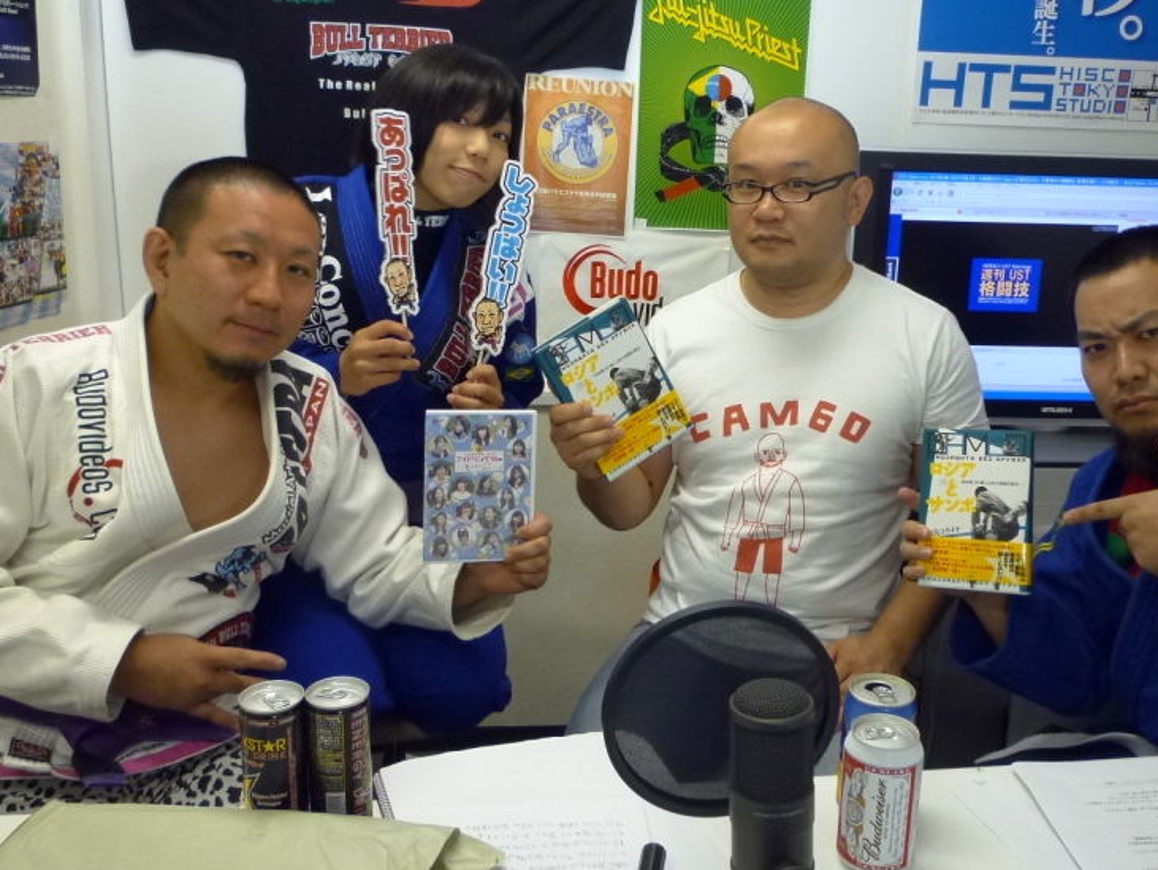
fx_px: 1171
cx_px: 672
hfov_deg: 52.4
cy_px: 407
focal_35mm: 35
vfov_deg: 40.7
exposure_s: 1/30
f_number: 2.8
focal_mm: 4.4
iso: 200
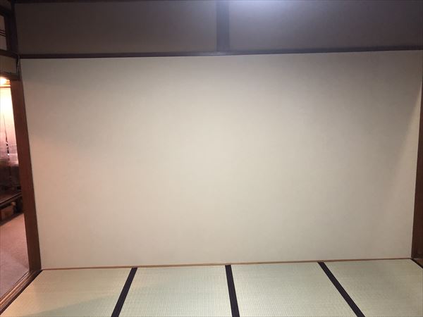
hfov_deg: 63.4
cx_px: 212
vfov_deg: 49.7
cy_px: 158
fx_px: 342
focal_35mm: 28
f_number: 1.8
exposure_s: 1/14
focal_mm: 3.99
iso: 100
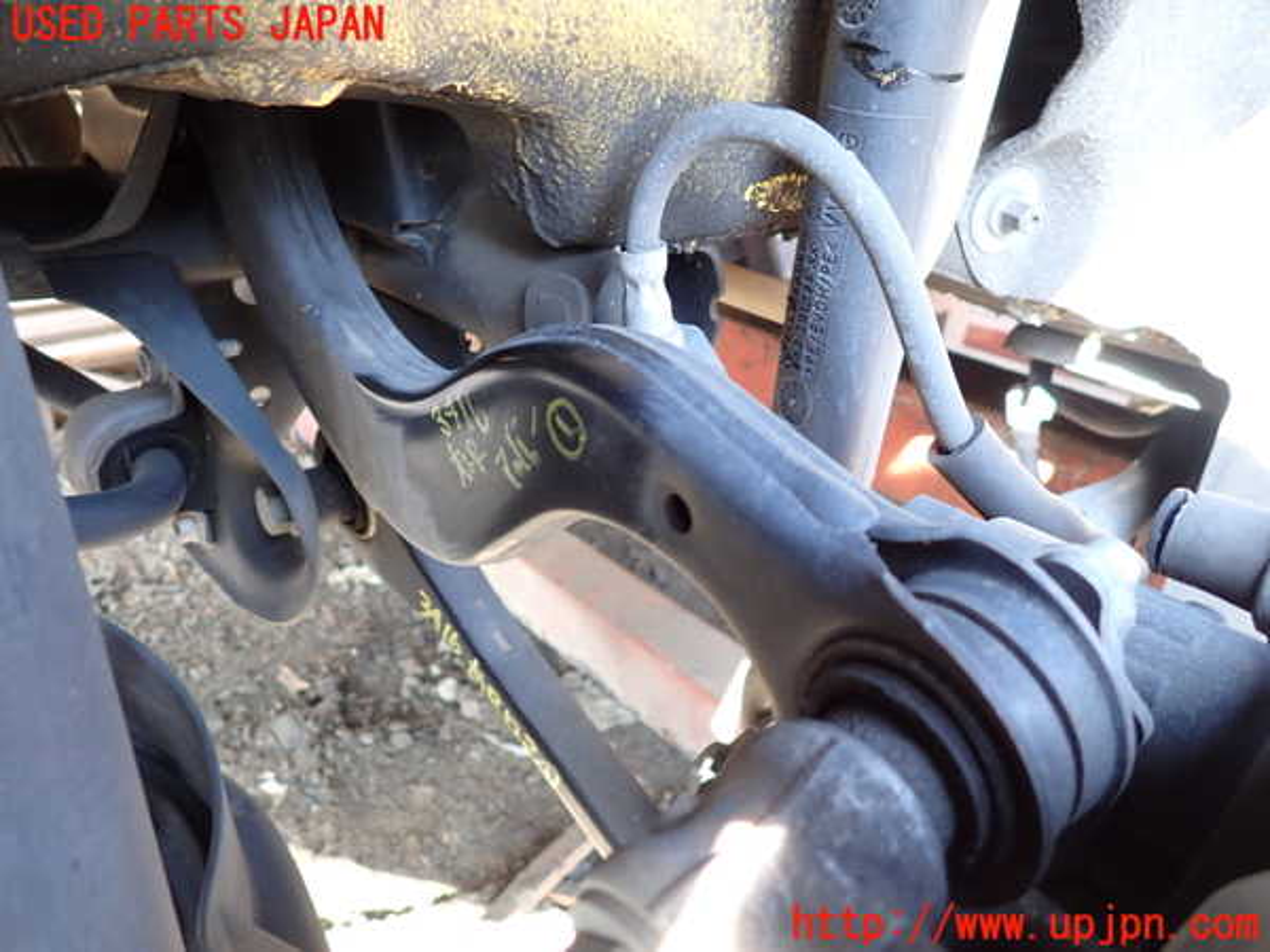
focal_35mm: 25
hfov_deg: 69.4
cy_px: 476
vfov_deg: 54.9
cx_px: 635
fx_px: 917
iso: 200
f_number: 2
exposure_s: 1/40
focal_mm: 4.5
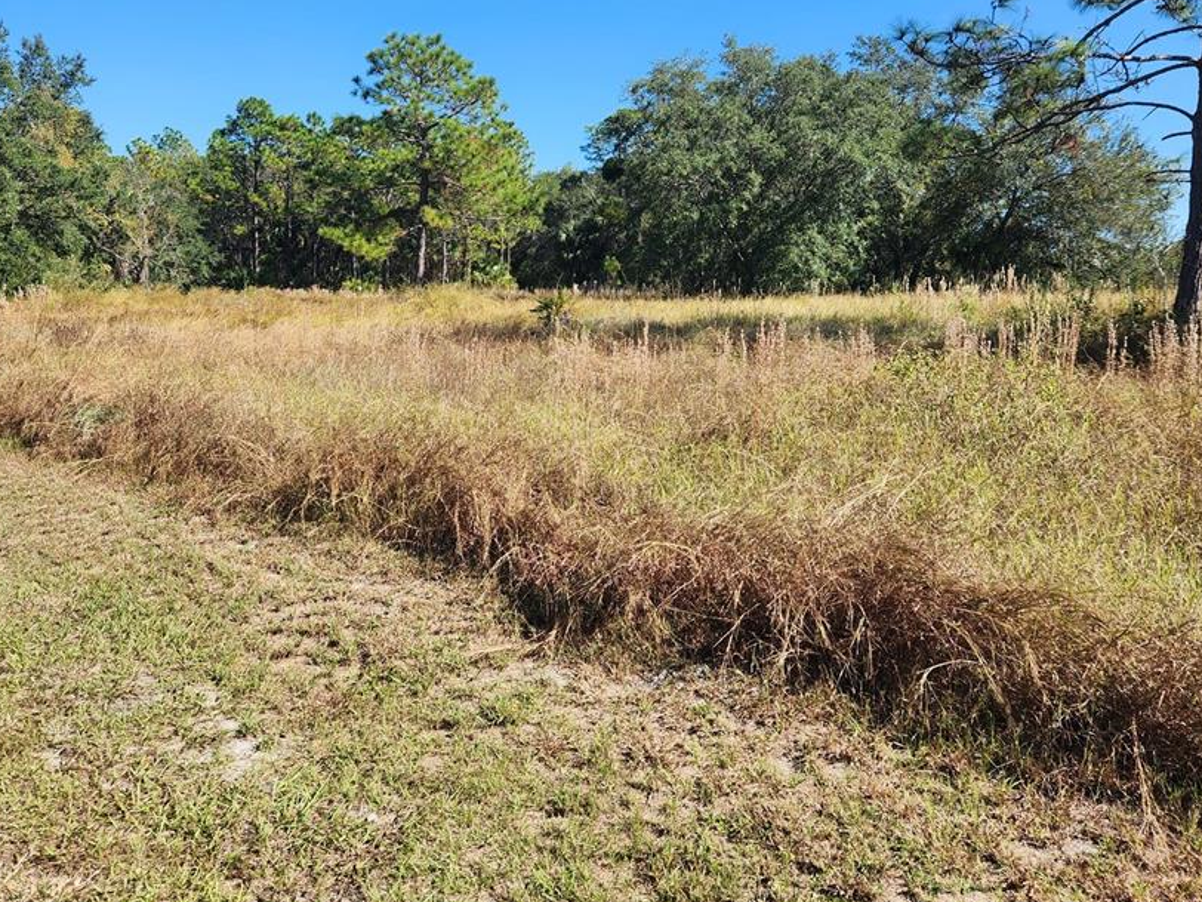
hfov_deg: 61.6
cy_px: 355
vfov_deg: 47.9
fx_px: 1007
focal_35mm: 29
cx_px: 576
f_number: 1.8
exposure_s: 1/957
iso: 20
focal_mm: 5.4
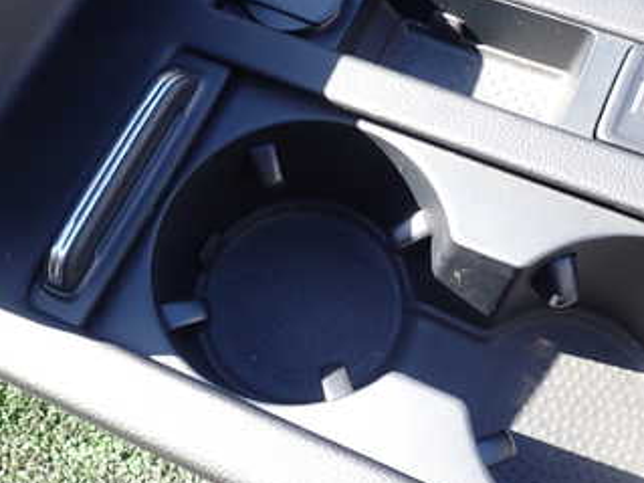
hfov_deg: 39.8
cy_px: 222
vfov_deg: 30.8
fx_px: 874
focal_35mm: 47
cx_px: 442
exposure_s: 1/125
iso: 100
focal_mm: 4.5
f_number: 2.8
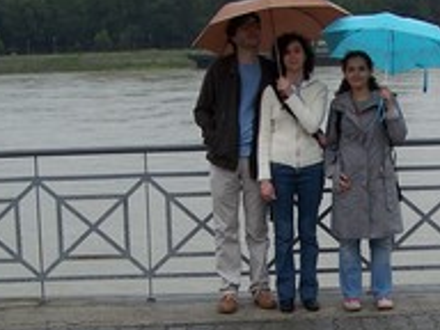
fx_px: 1131
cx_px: 337
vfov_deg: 16.6
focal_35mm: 89
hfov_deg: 21.8
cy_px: 195
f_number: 2.8
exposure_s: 1/400
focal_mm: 6.3
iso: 80
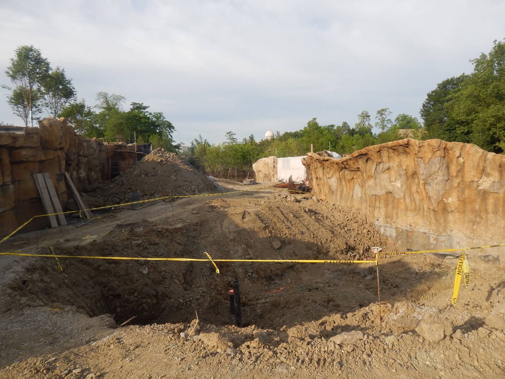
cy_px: 190
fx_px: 336
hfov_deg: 73.9
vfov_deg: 58.9
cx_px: 252
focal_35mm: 23
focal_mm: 4
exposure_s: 1/1000
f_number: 3
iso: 125
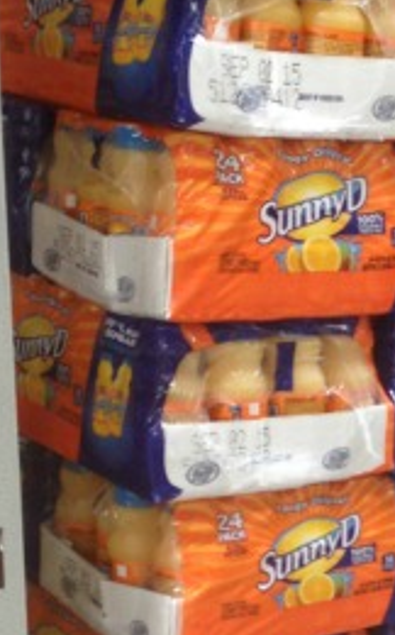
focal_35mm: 100
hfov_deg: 12.6
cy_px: 596
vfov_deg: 20.3
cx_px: 538
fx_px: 1726
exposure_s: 1/20
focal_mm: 4.28
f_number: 2.4
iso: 50
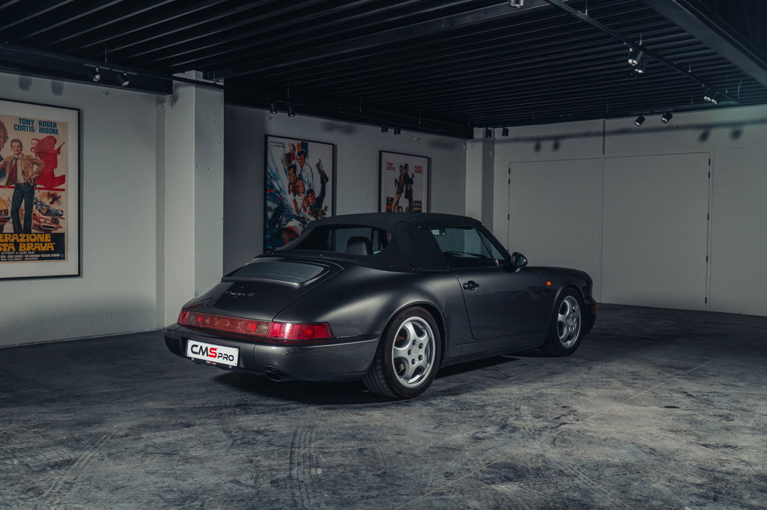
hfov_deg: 54.5
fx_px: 745
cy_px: 255
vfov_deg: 37.8
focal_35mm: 35
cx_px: 384
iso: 800
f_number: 5.6
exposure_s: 1/125
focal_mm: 35
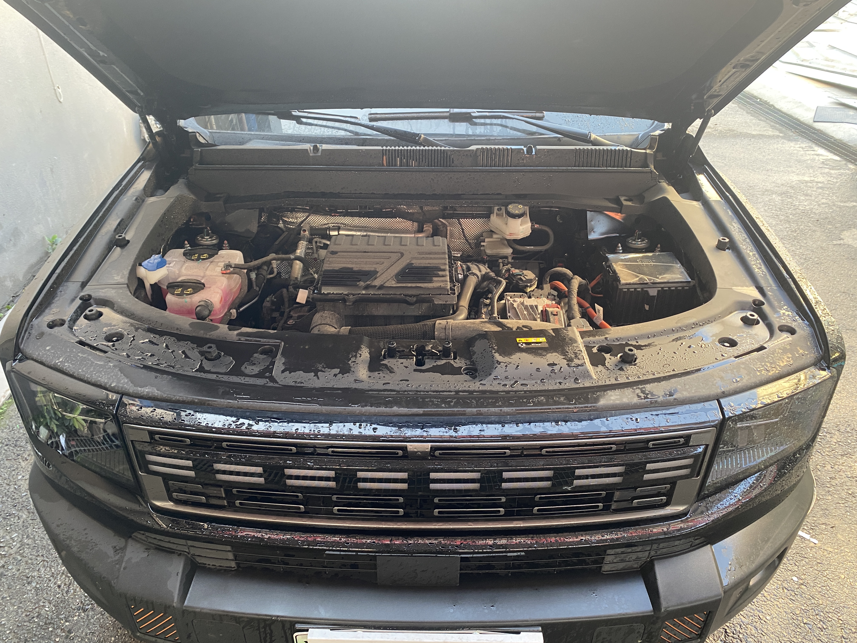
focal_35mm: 26
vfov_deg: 53.1
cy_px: 322
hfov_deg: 67.3
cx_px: 428
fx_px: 644
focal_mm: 4.25
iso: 125
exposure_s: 1/60
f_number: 1.8
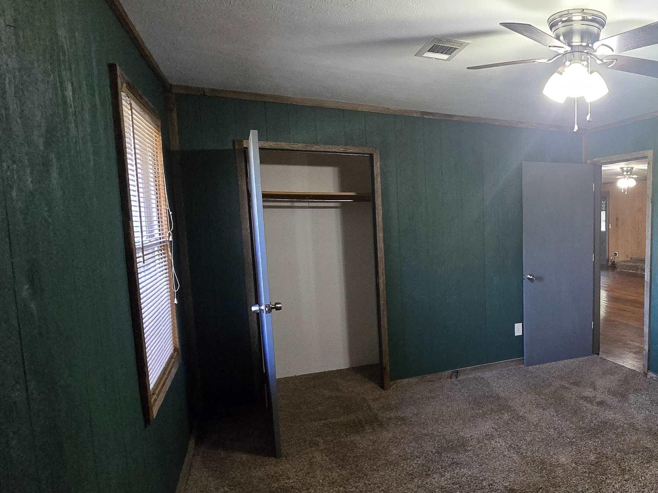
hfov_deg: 67.1
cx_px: 526
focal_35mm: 23
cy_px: 270
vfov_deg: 58.8
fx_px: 437
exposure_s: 1/60
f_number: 2.2
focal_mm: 2.2
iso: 1250
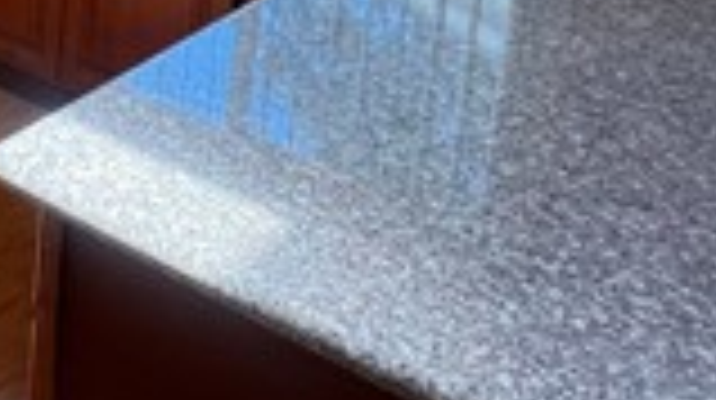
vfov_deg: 18.4
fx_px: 1081
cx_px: -279
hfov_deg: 28.2
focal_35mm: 57
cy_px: -216
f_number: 1.8
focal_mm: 1.57
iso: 160
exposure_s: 1/120
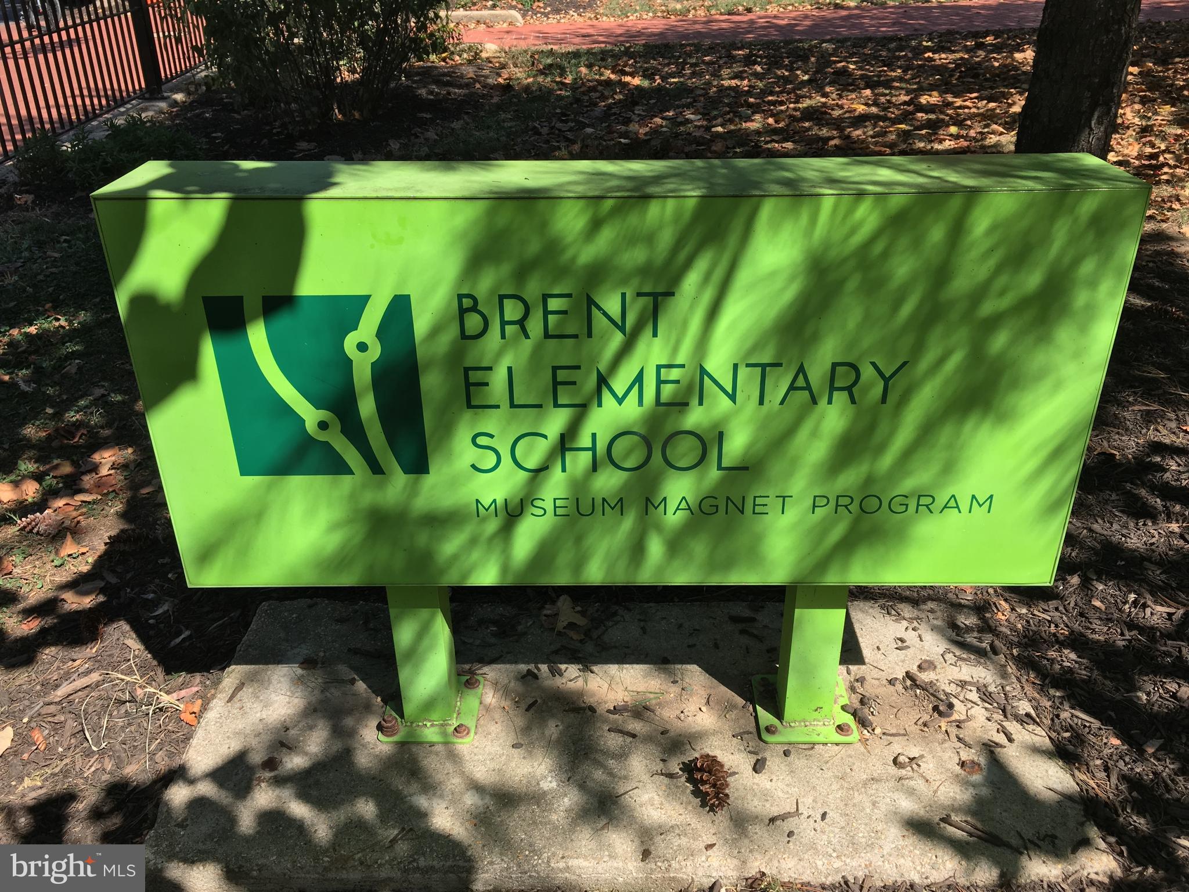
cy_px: 446
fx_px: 996
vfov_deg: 48.2
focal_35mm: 29
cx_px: 594
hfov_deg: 61.7
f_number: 2.2
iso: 25
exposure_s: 1/938
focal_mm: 4.15
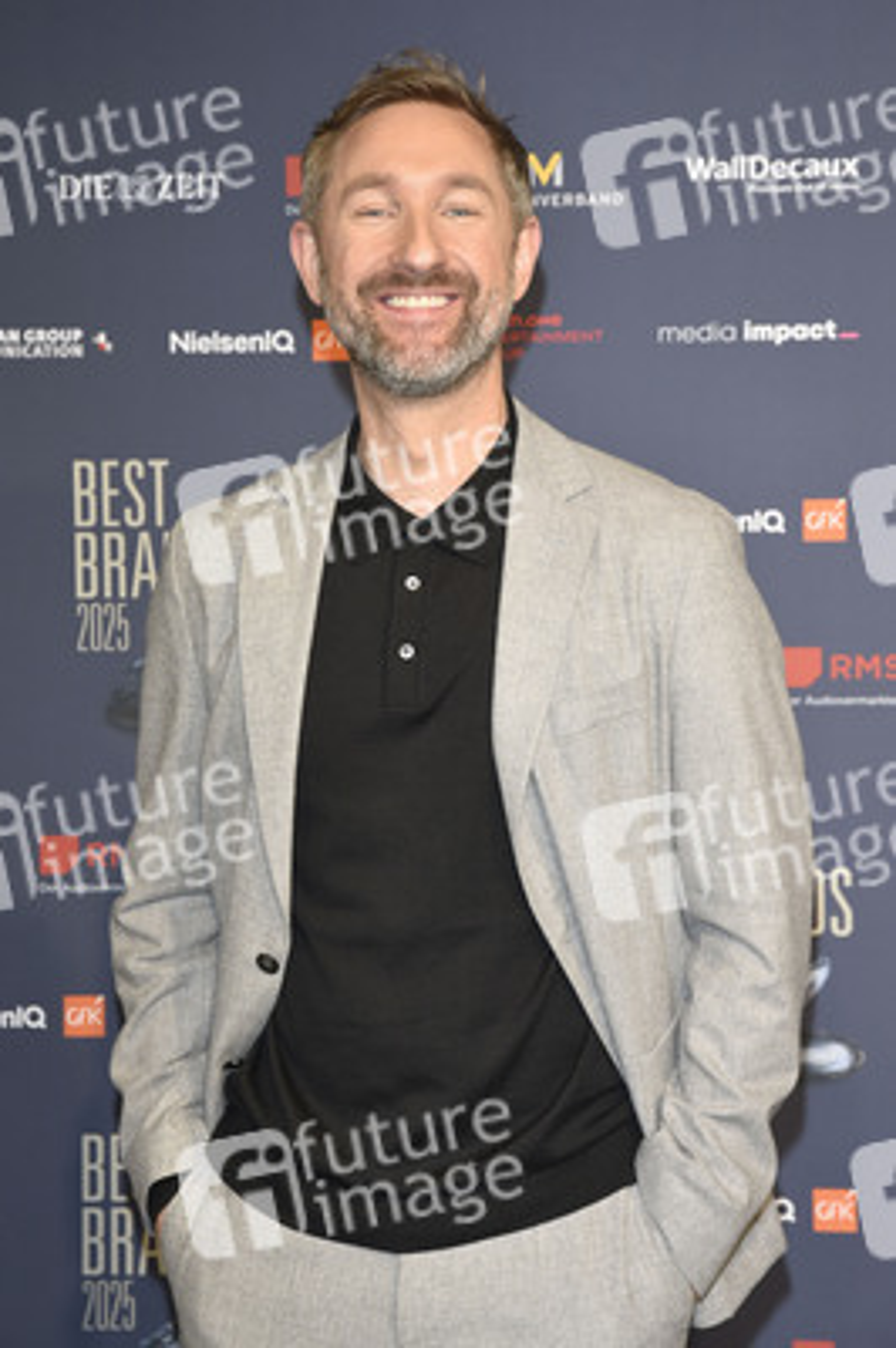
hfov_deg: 15.2
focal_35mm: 90
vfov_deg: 22.6
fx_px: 3366
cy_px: 674
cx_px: 448
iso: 1250
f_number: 8
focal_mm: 90
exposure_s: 1/250
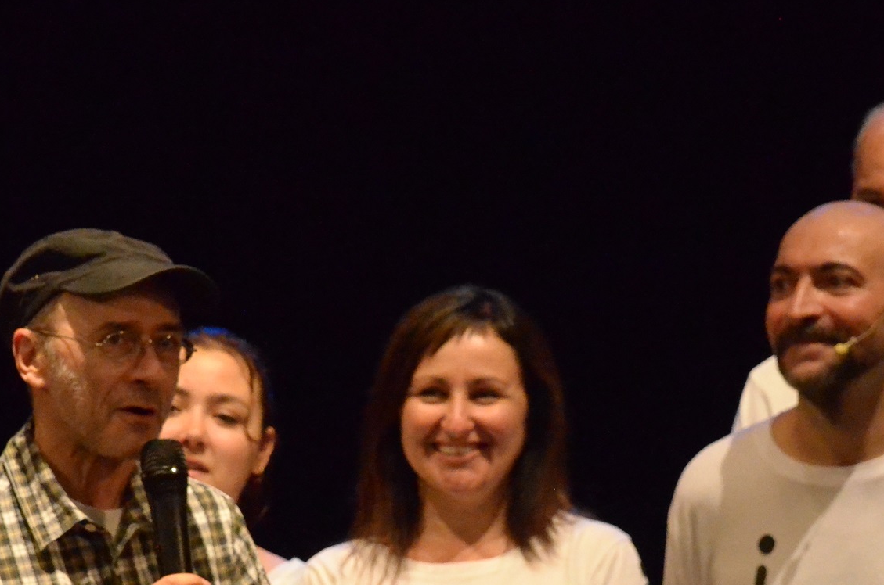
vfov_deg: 3.1
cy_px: 529
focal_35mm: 442
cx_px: 410
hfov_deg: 4.7
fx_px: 10834
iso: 6400
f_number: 5.6
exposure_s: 1/500
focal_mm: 135
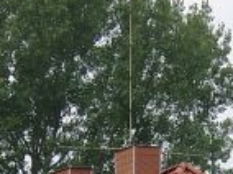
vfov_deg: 2.6
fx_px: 3790
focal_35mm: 564
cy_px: 392
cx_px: 144
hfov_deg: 3.5
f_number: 4
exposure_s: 1/296
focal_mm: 20.74
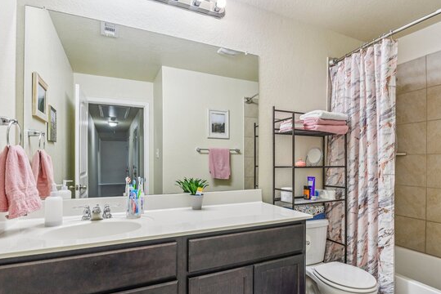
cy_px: 160
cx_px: 227
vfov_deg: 64.5
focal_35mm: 19
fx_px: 233
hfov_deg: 86.8
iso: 720
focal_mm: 16
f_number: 8
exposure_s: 1/15
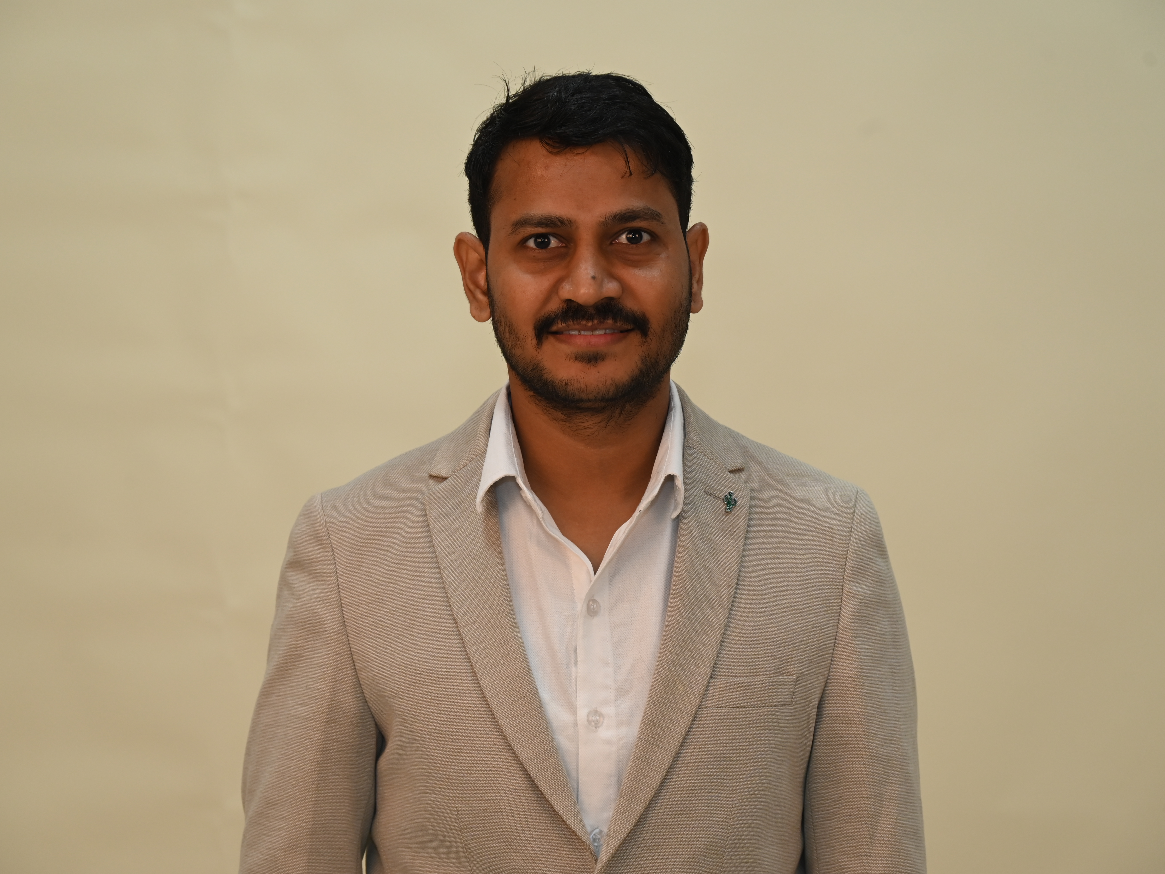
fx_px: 3130
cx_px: 594
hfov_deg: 21.1
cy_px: 437
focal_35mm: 93
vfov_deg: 15.9
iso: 640
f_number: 6.3
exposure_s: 1/60
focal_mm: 86
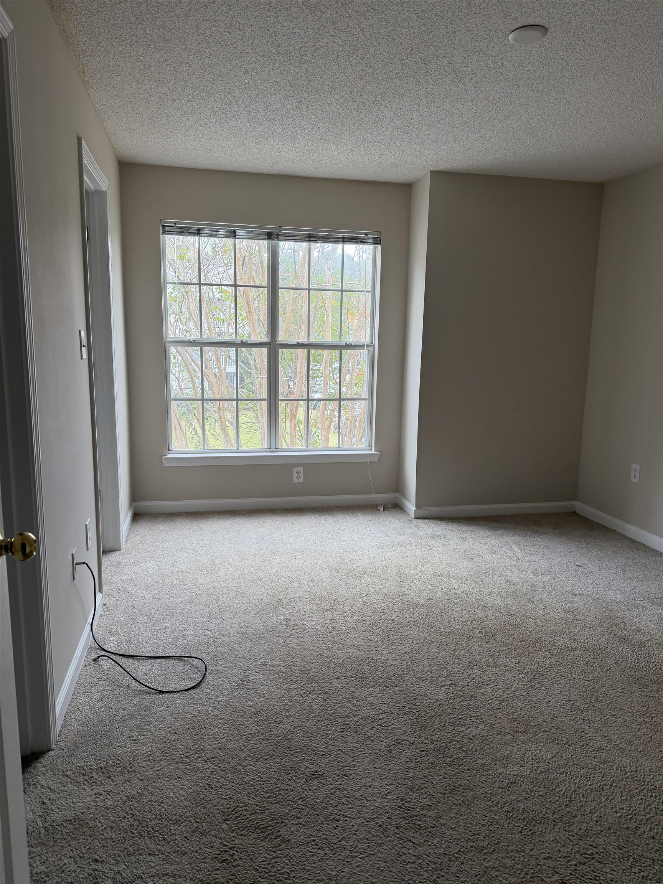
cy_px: 442
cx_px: 332
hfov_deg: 56.8
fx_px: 613
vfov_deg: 71.6
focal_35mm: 24
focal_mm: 6.76
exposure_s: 1/121
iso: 160
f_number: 1.78
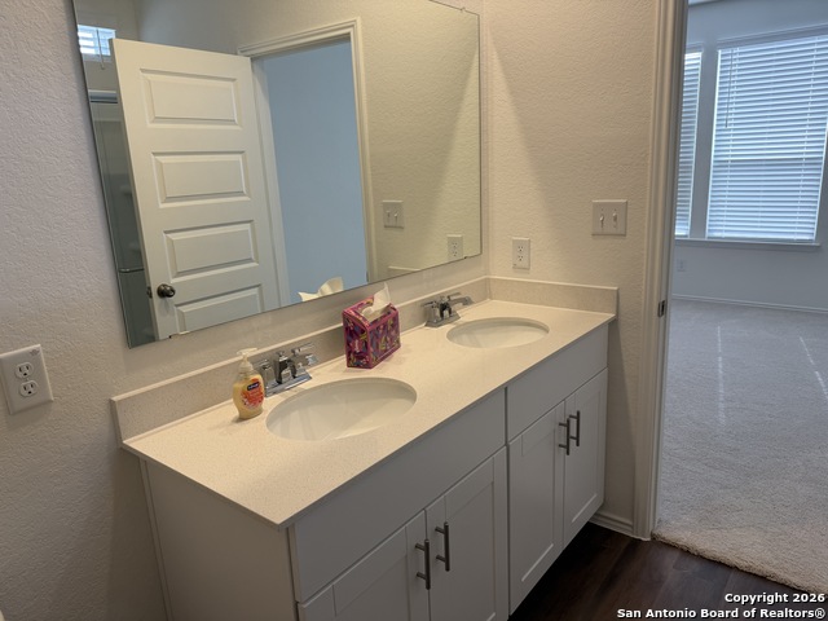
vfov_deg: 56.8
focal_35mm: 24
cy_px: 310
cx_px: 414
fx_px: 574
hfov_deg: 71.6
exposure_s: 1/120
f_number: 1.78
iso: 100
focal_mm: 6.76
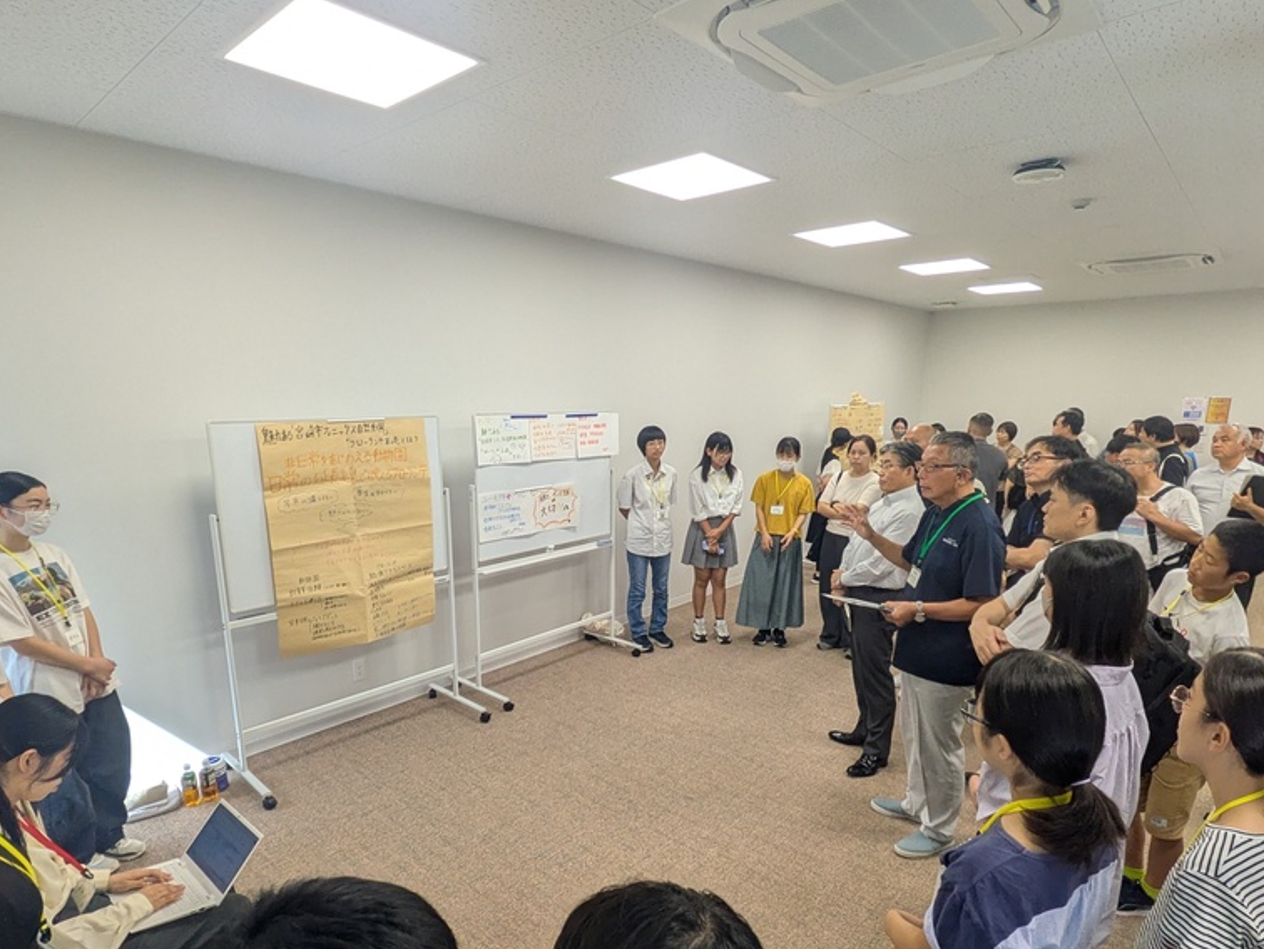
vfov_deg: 65.5
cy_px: 561
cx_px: 605
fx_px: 731
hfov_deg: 81.7
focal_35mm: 20
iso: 129
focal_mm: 1.83
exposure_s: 1/120
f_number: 2.2
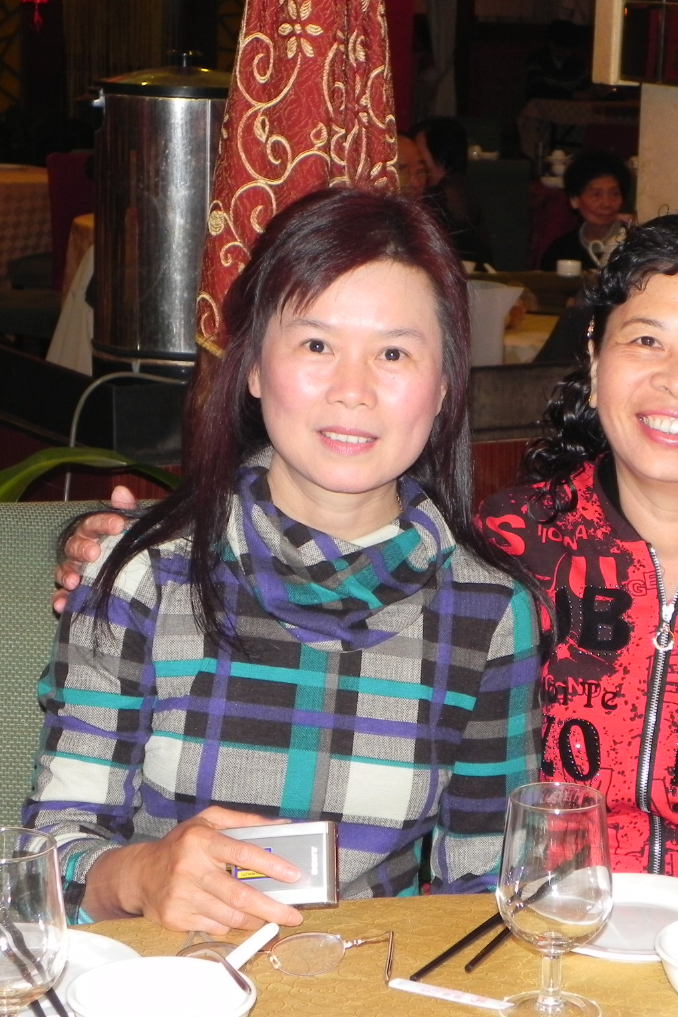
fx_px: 2598
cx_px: 487
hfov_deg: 14.8
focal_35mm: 92
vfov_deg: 22.1
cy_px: 508
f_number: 3.5
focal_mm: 11.8
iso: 217
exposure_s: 1/30
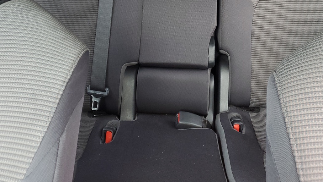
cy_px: 2
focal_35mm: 44
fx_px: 377
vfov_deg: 25.8
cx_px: 178
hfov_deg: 46.3
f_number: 1.5
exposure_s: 1/60.2
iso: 82
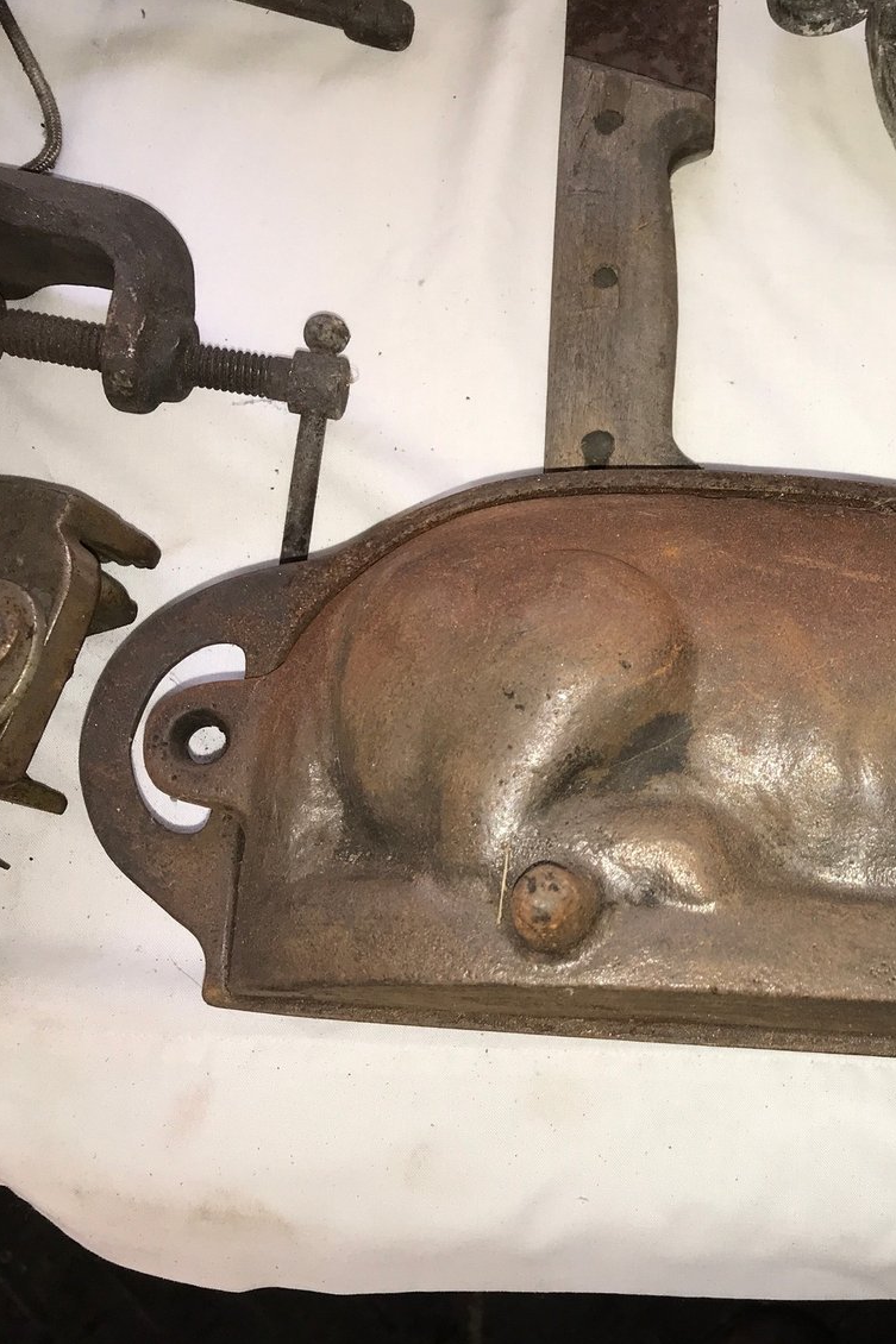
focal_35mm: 39
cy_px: 671
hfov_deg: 32.0
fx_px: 1456
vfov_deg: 49.6
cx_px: 855
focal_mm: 3.99
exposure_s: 1/75
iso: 20
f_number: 1.8
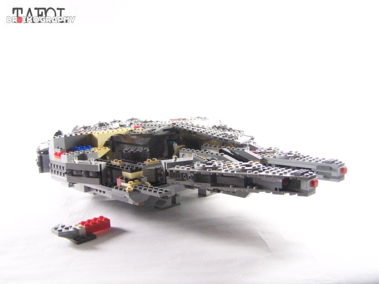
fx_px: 416
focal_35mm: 38
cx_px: 190
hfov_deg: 49.0
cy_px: 142
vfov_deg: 37.7
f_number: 3.2
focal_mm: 6.3
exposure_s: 1/45
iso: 400
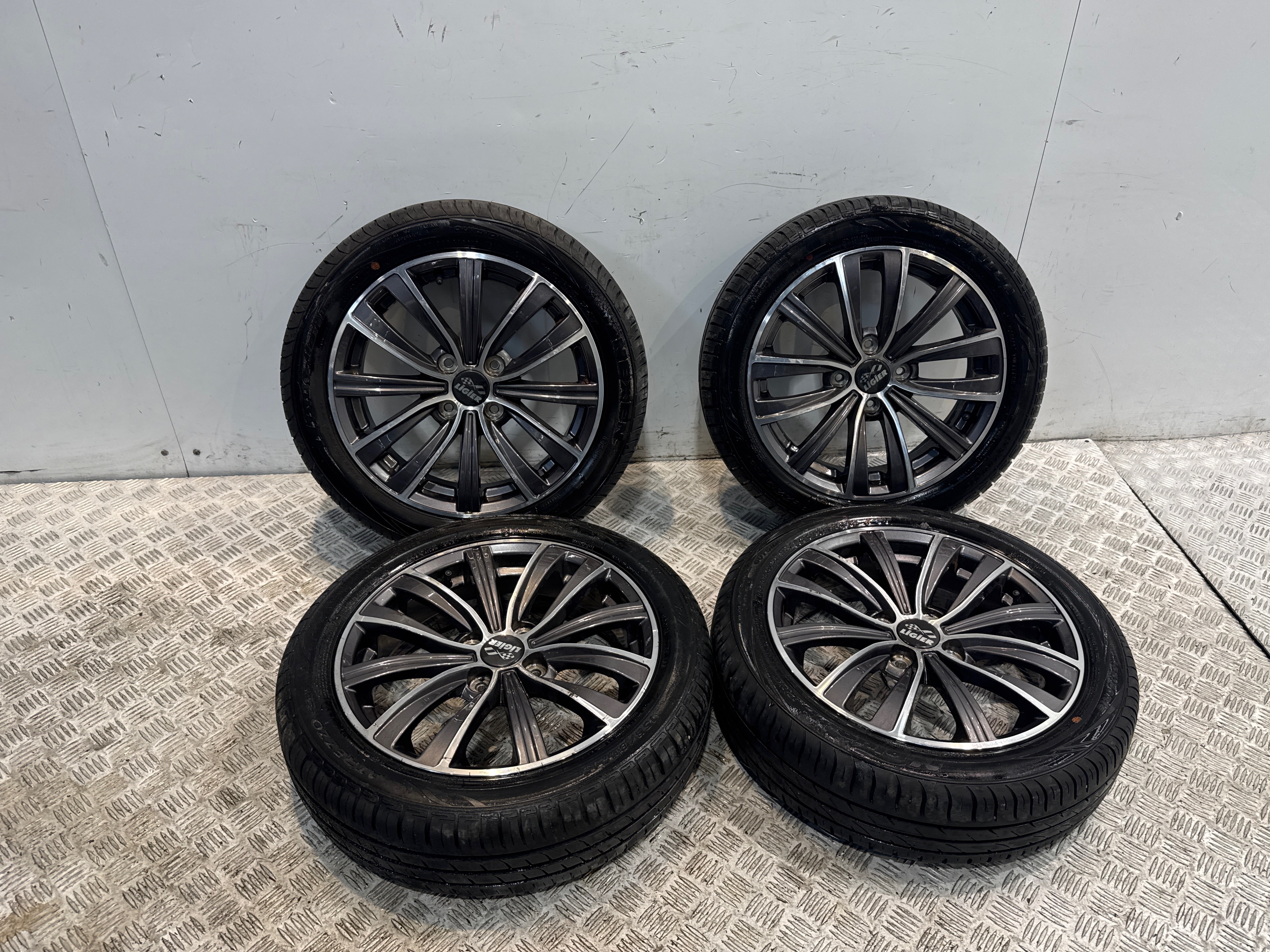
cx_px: 657
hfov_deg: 69.4
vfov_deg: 54.9
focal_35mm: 25
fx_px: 917
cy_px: 461
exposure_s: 1/100
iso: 80
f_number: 1.78
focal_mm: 6.76
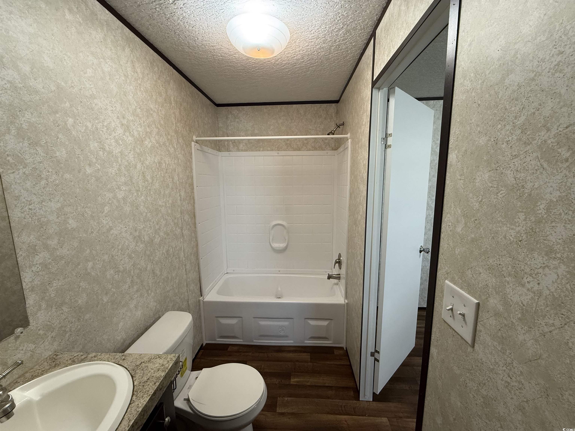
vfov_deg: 85.7
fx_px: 233
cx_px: 288
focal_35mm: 14
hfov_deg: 102.1
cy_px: 216
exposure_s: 1/60
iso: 200
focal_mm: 2.22
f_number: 2.2
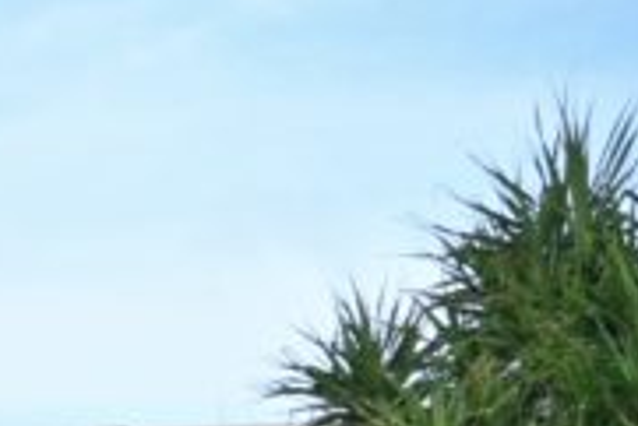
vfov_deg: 3.1
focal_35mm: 441
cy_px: 1076
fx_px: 7822
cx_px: -1040
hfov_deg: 4.5
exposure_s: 1/500
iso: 100
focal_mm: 78
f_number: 4
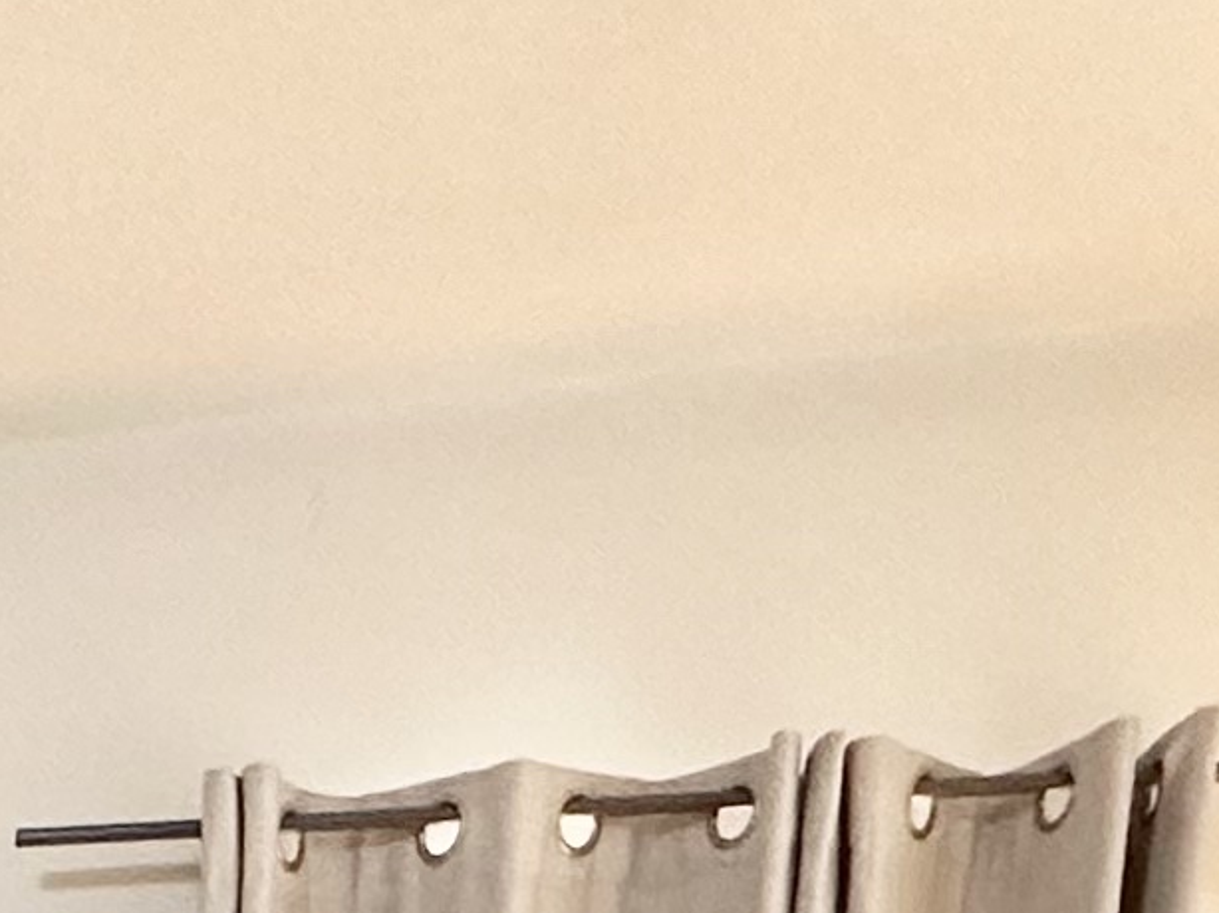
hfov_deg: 18.9
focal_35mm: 92
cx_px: -582
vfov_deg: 10.9
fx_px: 3239
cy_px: 2705
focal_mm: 2.22
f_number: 2.2
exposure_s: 1/60
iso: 160
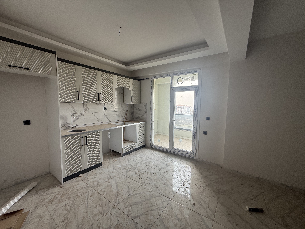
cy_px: 114
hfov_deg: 102.1
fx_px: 123
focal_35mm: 14
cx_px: 152
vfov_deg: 85.7
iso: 64
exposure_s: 1/110
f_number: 2.2
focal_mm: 2.22
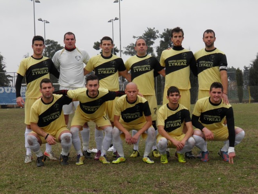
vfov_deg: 23.7
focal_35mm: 62
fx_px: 462
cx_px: 129
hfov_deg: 31.2
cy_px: 97
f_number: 6
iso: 50
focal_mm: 11.2
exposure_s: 1/80
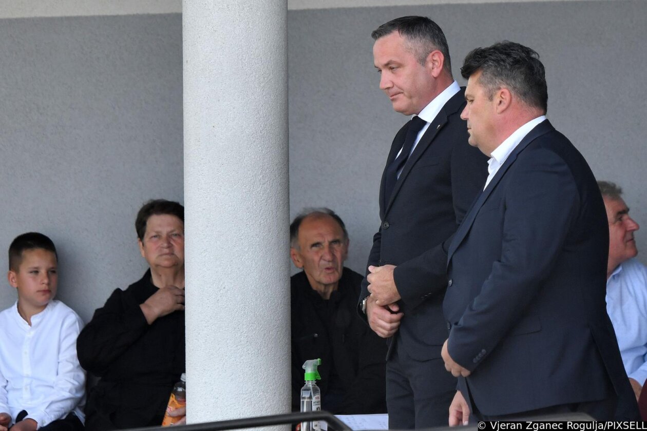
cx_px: 324
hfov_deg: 13.7
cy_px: 216
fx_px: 2696
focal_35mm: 150
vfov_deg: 9.1
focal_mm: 150
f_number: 5
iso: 400
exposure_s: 1/1000
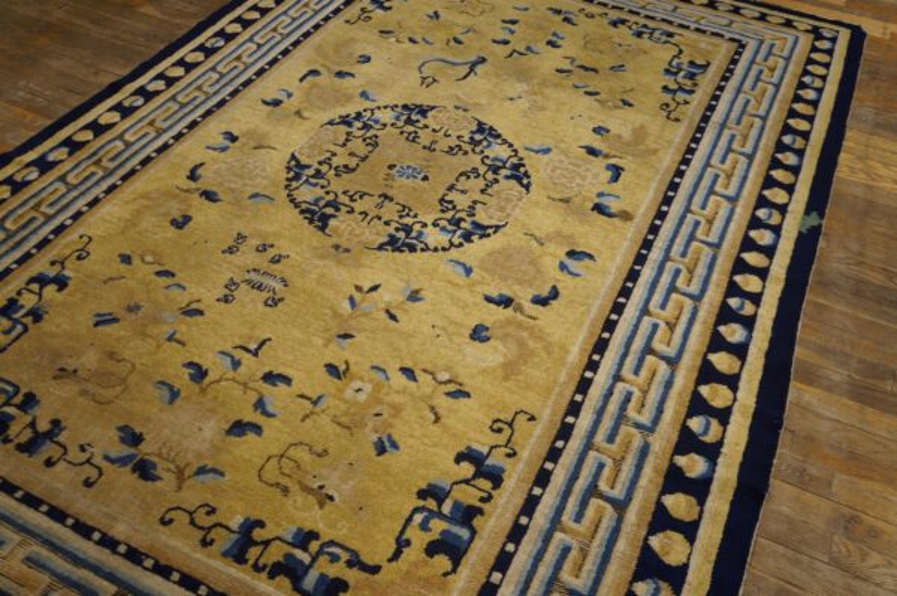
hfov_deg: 57.3
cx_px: 448
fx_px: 822
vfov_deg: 39.9
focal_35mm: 33
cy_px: 298
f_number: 4
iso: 500
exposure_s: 1/60
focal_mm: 22
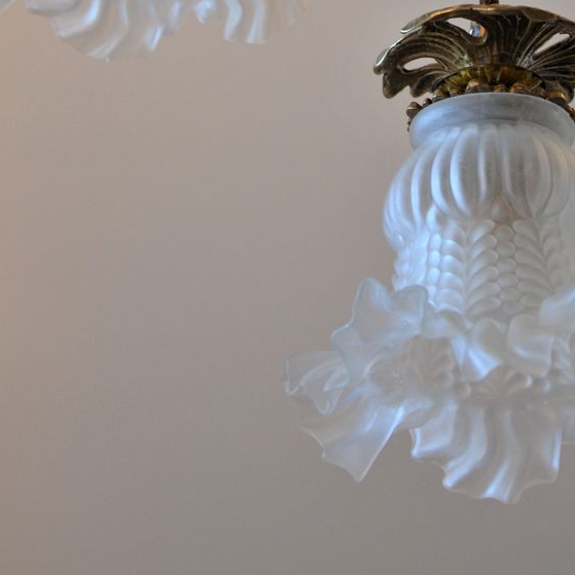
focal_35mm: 117
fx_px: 2199
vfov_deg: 14.5
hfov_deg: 14.9
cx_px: 344
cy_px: -82
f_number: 4.5
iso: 500
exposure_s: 1/60
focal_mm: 38
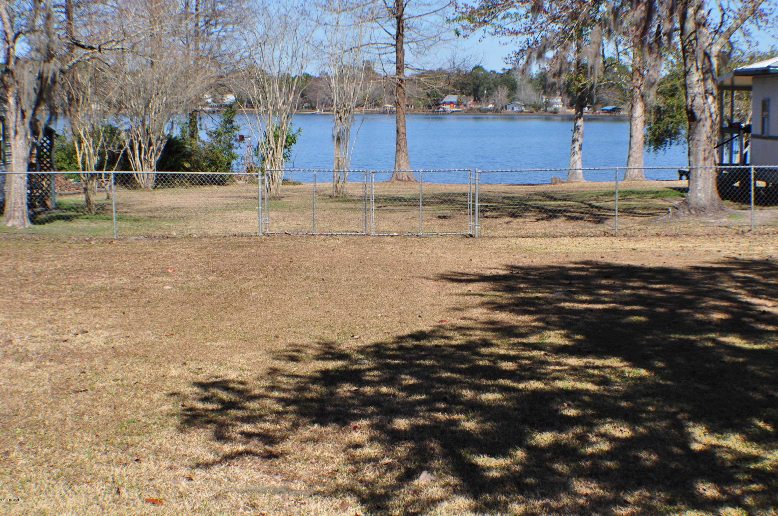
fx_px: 1781
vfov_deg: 16.5
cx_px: 389
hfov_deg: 24.6
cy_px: 258
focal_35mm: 82
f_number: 11
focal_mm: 55
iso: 320
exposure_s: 1/400
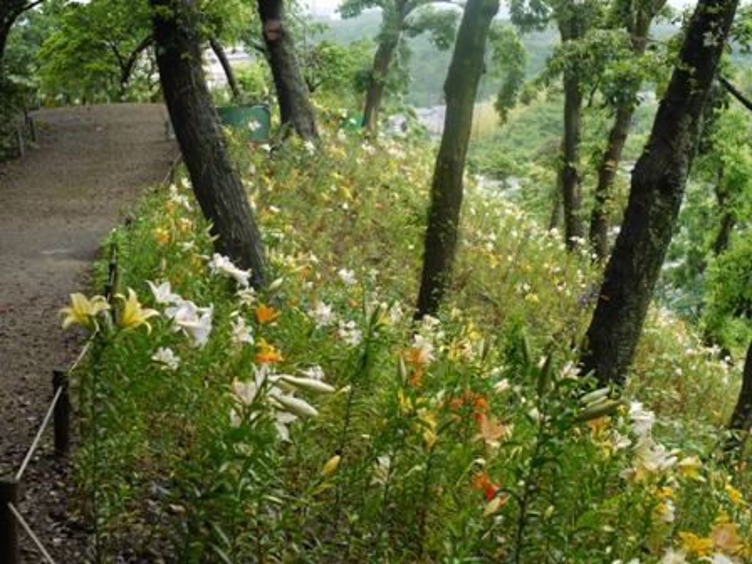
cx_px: 376
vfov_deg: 22.3
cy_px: 282
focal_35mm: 66
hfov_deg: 29.4
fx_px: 1434
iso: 100
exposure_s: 1/60
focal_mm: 33
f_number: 5.4
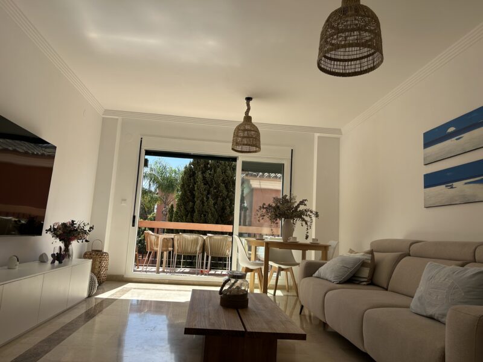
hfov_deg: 67.3
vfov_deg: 53.1
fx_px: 363
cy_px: 181
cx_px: 242
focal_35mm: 26
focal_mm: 5.7
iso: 50
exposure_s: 1/1449
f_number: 1.5
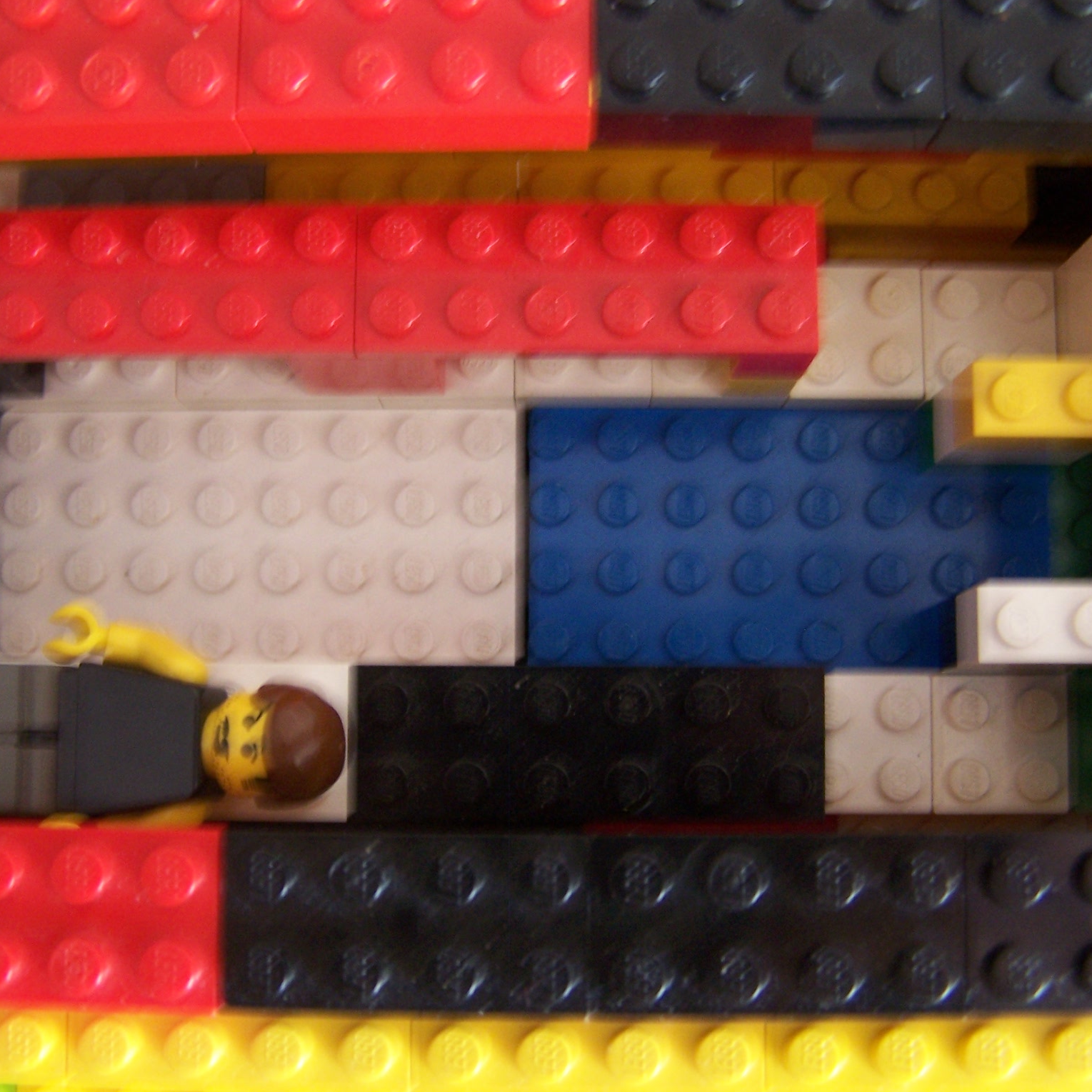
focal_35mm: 45
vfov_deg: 37.6
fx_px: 1606
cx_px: 495
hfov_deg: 37.5
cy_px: 546
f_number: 2.8
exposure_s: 1/8
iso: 140
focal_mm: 6.3
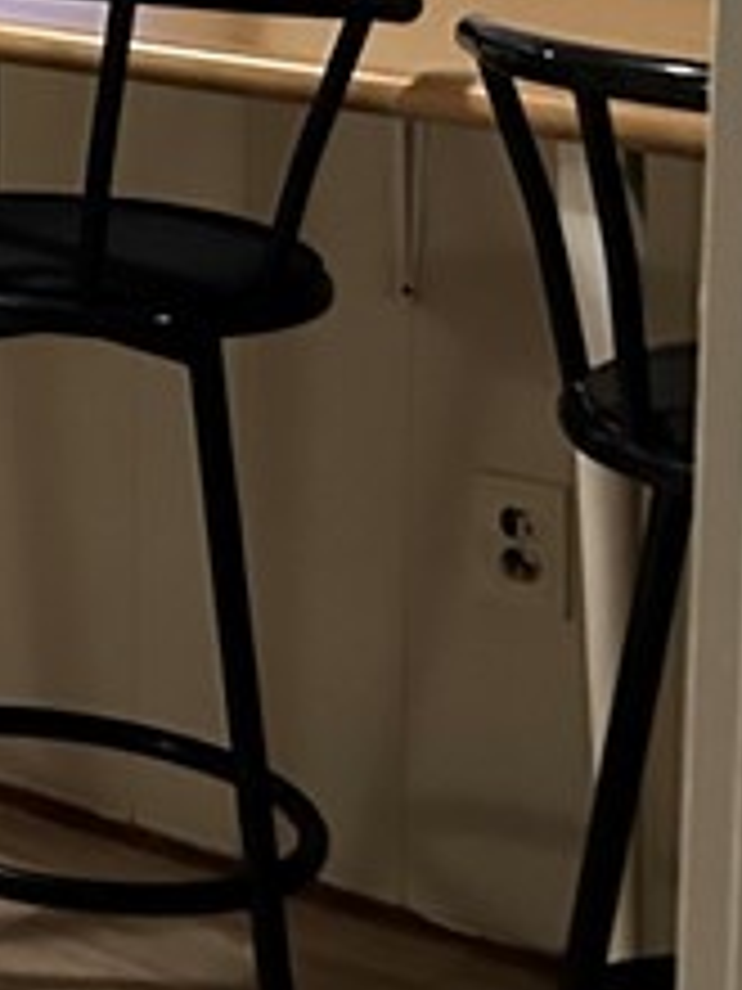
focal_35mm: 121
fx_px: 3458
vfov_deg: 15.4
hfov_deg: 9.9
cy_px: -364
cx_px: -1313
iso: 500
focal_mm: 5.7
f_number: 1.5
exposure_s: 1/40
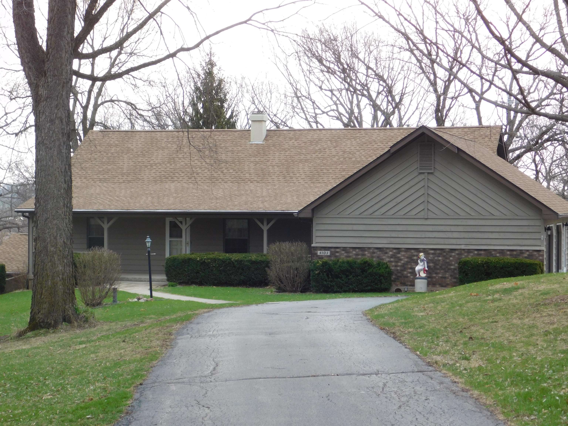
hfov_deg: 24.4
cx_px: 284
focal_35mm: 80
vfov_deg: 18.4
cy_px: 213
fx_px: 1313
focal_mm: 14.2
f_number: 4.4
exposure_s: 1/40
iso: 125
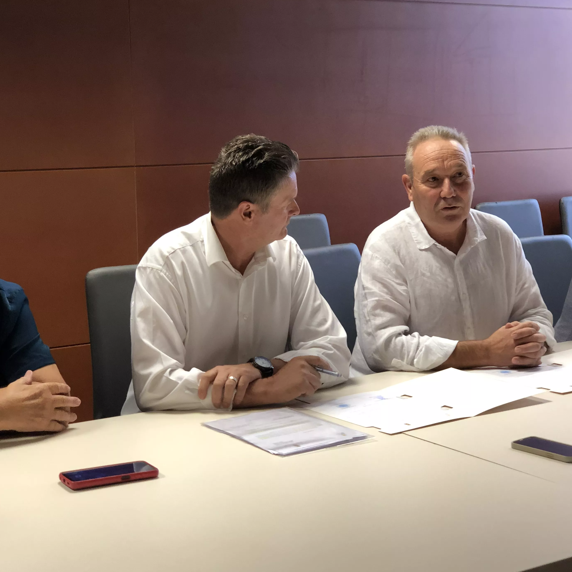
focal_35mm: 67
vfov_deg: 25.7
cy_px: 297
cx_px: 322
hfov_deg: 25.7
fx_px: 1253
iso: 100
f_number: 2.4
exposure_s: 1/50
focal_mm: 6
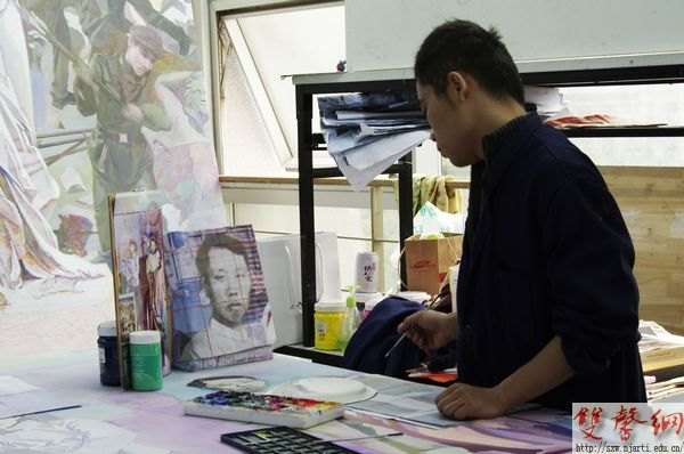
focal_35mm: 75
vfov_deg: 18.1
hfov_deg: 27.0
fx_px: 1423
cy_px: 227
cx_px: 342
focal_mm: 50
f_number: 8
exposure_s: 1/50
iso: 400
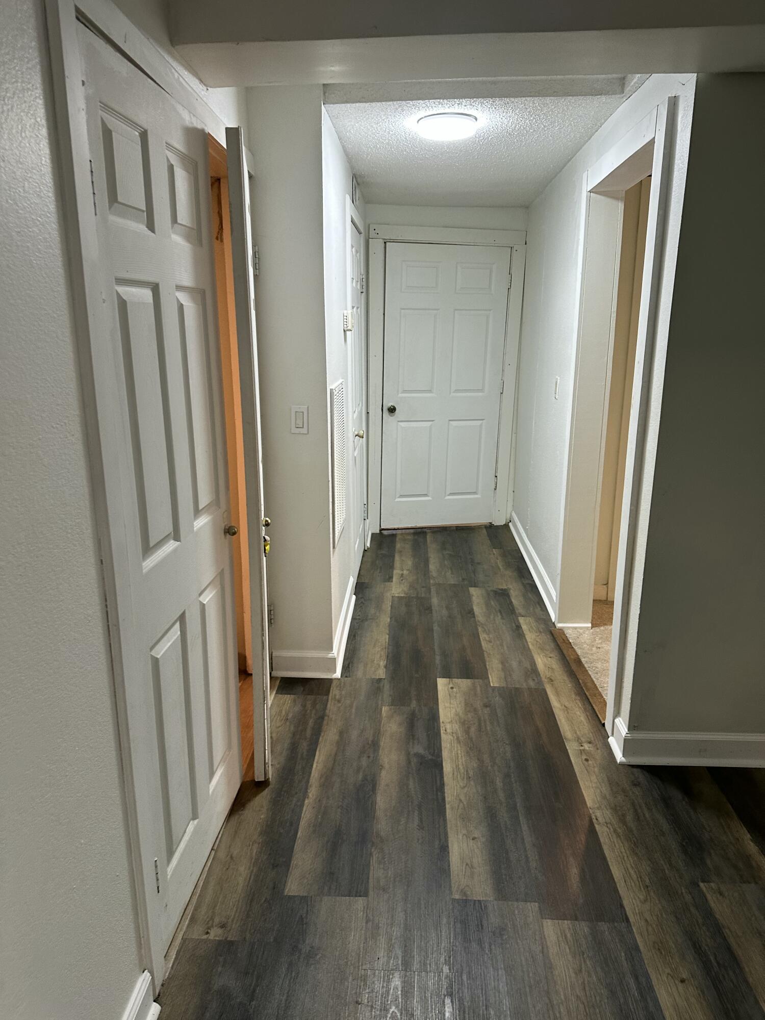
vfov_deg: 71.6
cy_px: 510
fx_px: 707
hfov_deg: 56.8
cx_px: 382
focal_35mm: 24
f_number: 1.78
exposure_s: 1/120
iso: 200
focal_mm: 6.86
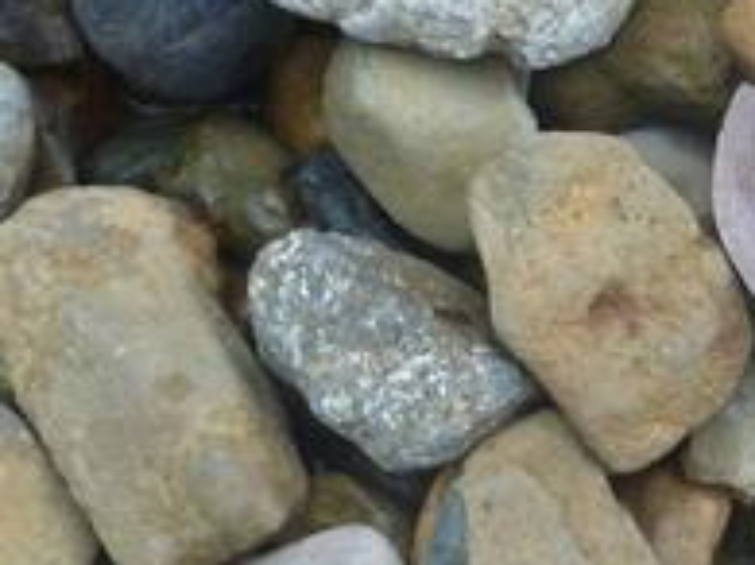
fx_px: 2507
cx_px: 991
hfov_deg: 16.2
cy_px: 584
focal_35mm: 115
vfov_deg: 12.7
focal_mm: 4.9
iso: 320
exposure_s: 1/60
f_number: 3.3
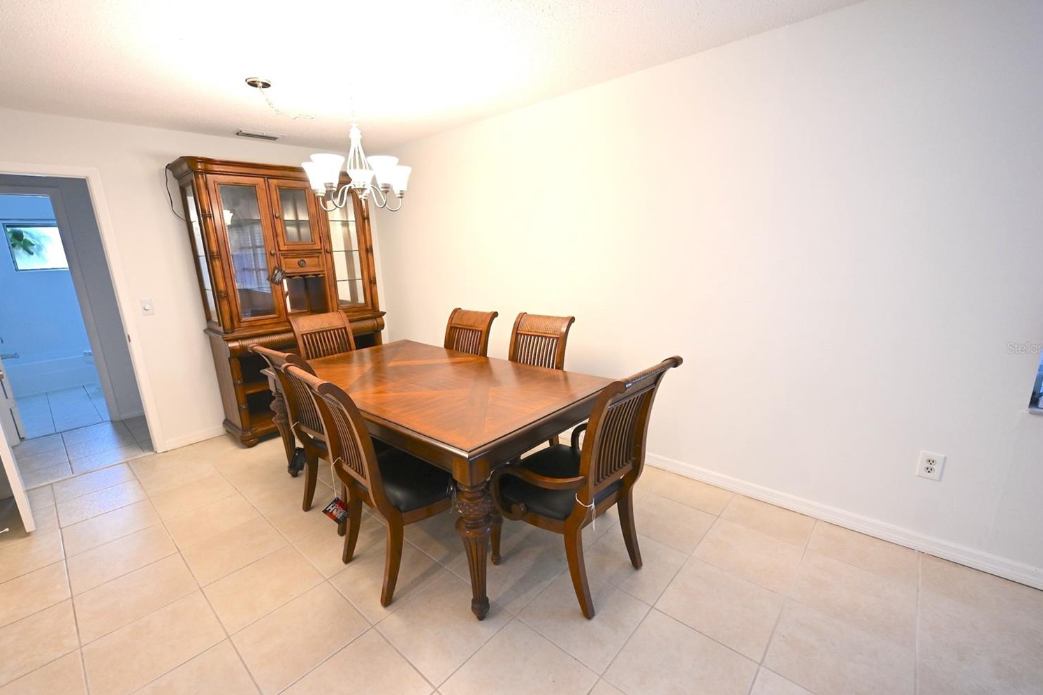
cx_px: 511
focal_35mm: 15
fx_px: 435
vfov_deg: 77.3
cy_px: 348
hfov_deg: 100.4
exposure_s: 1/125
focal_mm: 14
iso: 450
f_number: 2.8
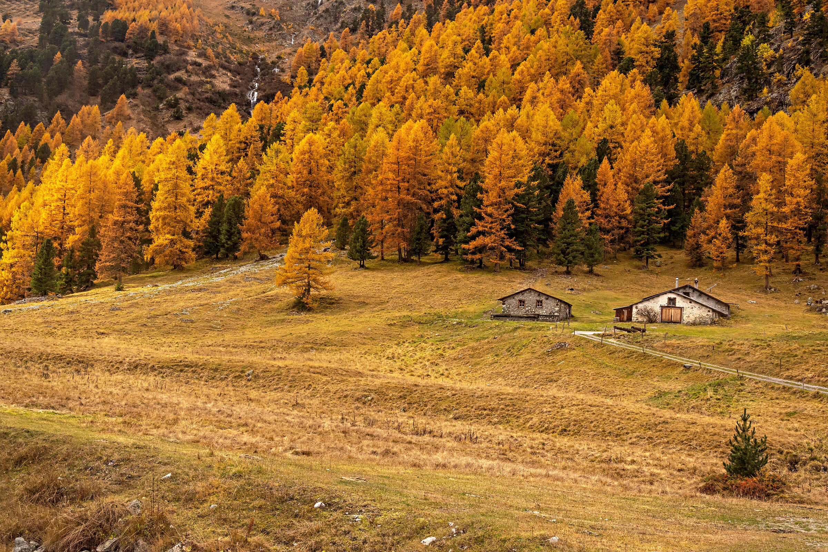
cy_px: 276
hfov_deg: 46.4
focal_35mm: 42
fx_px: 966
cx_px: 414
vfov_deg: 31.9
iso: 100
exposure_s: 1/80
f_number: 11
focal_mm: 28
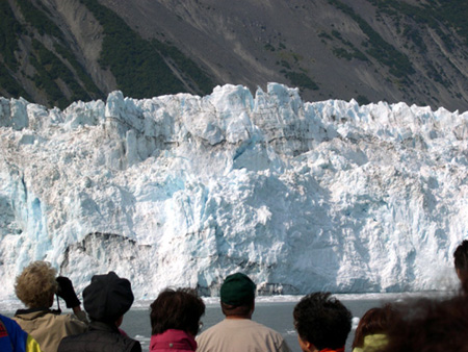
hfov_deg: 17.3
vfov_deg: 13.0
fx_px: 1542
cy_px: 176
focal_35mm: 114
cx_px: 234
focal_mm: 24
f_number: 13.4
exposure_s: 1/164
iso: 100
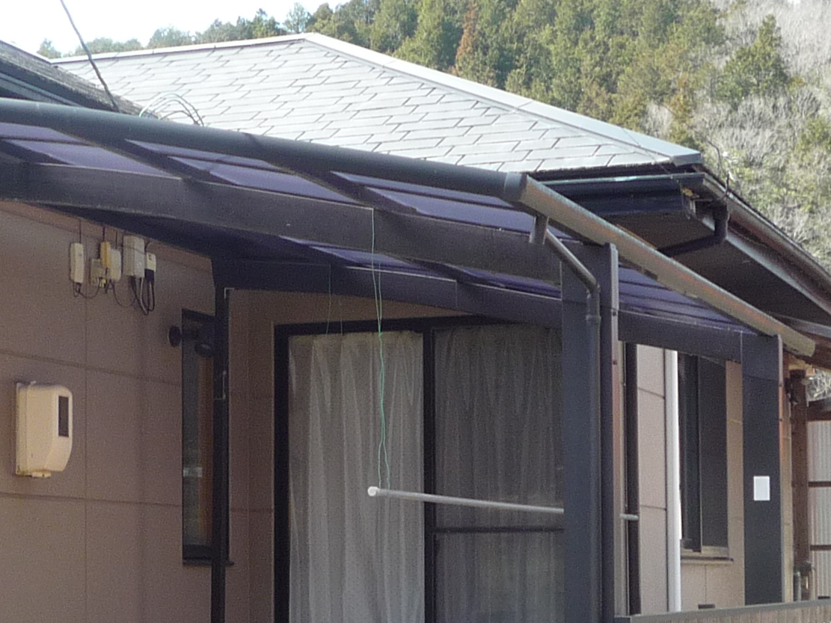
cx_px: 289
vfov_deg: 15.7
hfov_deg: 20.8
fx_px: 2256
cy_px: 425
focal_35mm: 94
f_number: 4
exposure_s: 1/125
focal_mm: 5.2
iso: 100
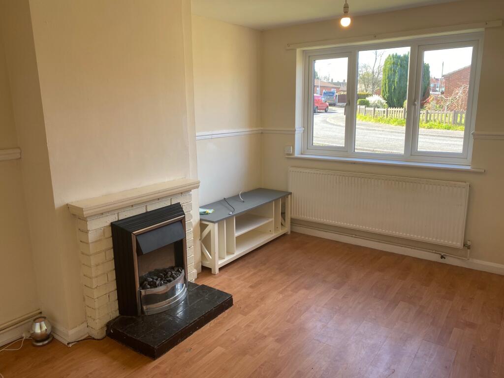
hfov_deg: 67.3
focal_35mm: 26
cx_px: 252
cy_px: 189
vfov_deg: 53.1
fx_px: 379
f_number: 1.8
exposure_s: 1/122
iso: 50
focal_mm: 4.25
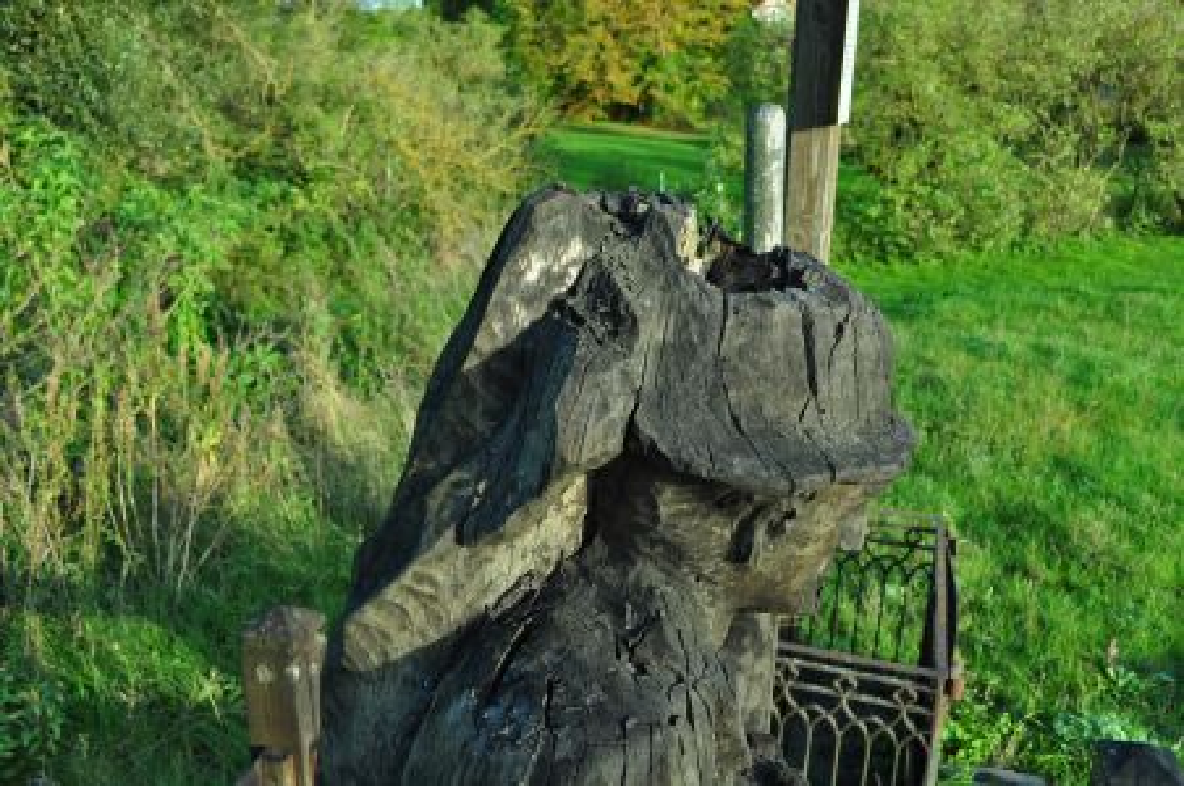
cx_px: 592
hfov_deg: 57.3
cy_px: 393
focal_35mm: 33
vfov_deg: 39.9
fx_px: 1084
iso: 200
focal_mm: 22
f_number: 8
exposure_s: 1/100
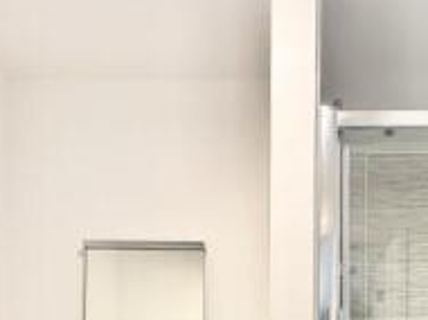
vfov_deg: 27.2
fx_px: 531
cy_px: 432
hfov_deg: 42.7
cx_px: 316
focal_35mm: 43
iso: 160
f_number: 2.2
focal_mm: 2.22
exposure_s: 1/99
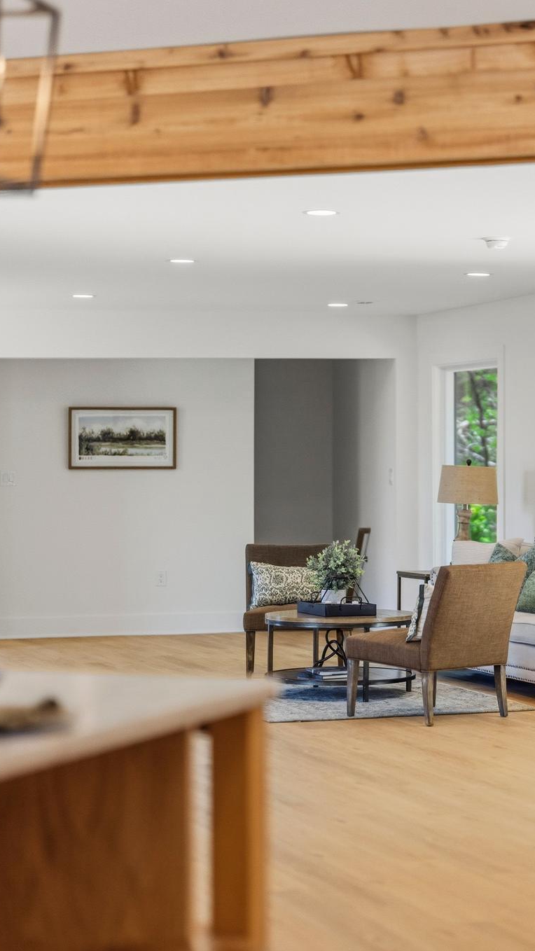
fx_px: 1992
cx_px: 427
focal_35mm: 79
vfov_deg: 26.8
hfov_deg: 15.2
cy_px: 477
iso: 100
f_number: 1.2
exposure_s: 1/8000
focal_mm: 50
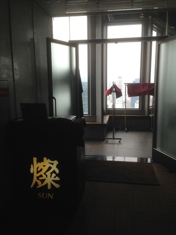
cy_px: 118
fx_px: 224
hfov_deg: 42.9
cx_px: 88
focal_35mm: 33
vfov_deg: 55.4
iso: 50
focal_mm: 4.12
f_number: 2.4
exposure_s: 1/258
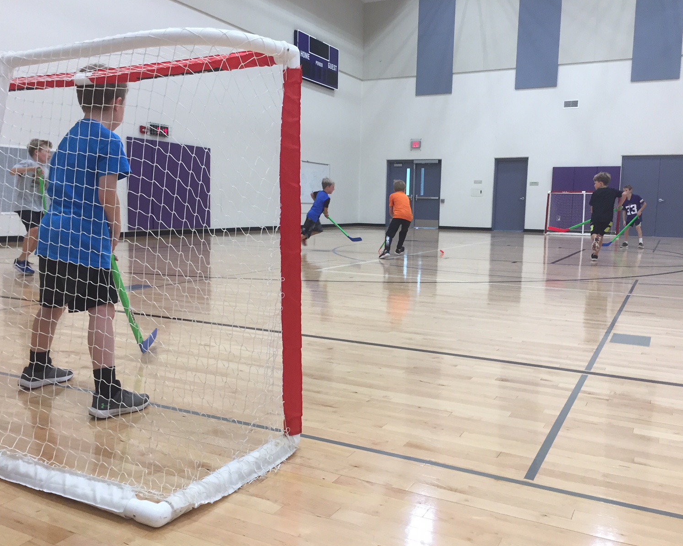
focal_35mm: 31
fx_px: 627
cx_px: 344
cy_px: 273
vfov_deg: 47.1
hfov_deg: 57.2
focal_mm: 4.15
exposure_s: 1/30
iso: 40
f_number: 2.2
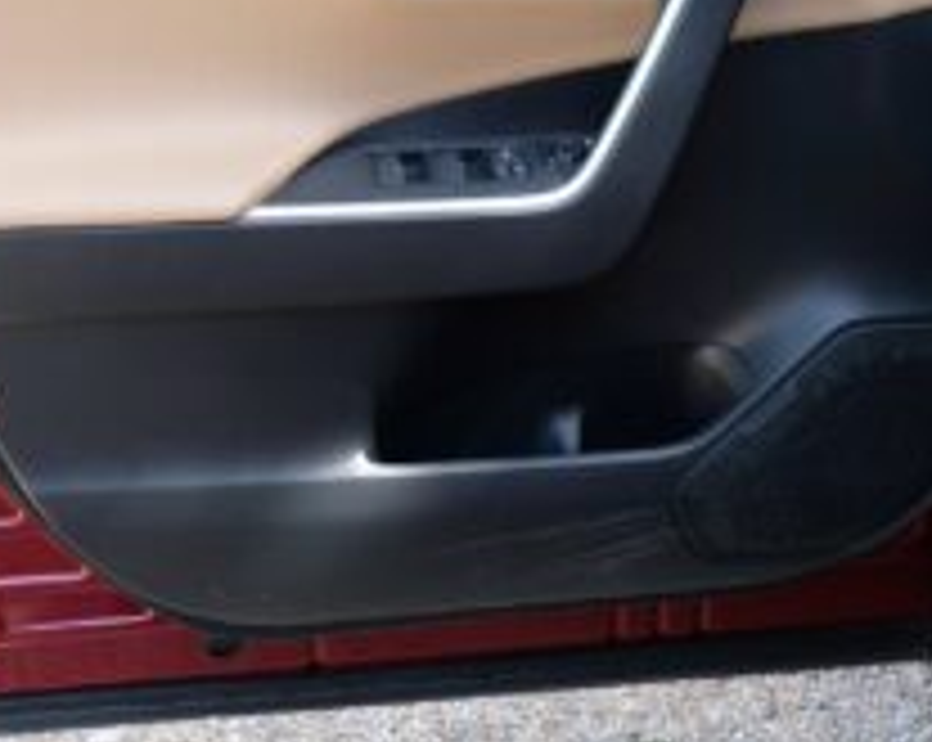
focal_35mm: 49
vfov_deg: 29.6
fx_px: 1350
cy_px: 81
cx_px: 590
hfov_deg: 37.8
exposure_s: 1/80
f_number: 4.5
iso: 250
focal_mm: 16
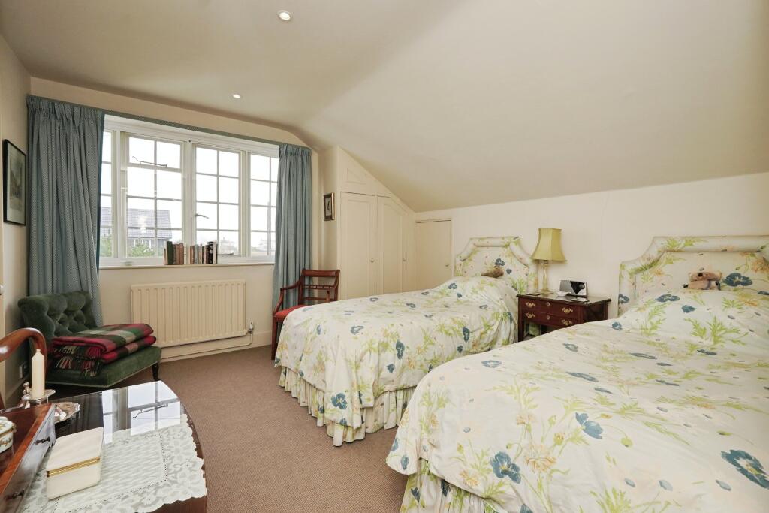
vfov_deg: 77.3
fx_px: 320
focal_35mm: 15
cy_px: 256
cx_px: 384
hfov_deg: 100.4
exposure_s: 1/200
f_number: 9
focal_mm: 10.5
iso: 500
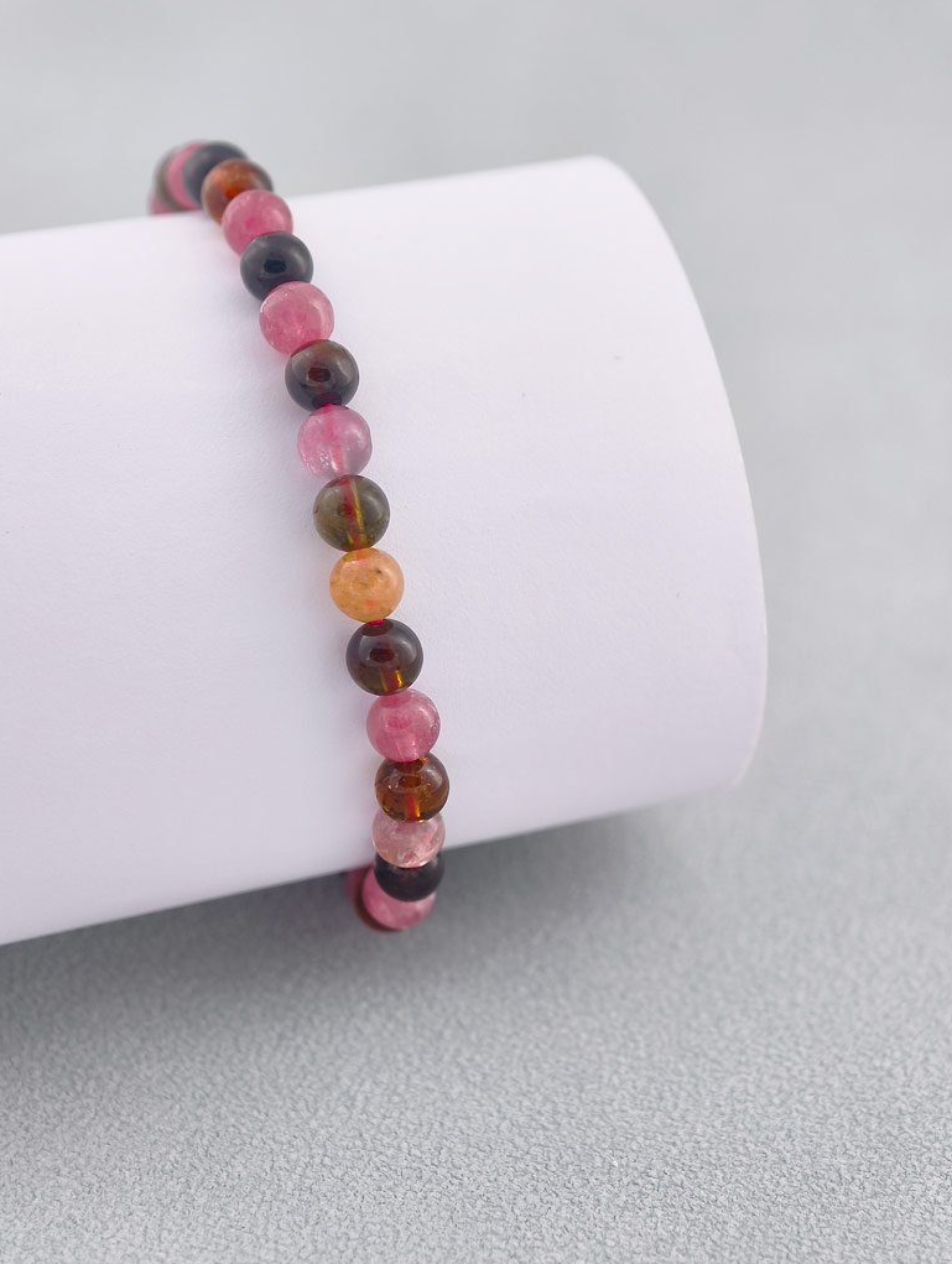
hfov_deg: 15.4
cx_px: 480
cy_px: 570
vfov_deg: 20.4
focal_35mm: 96
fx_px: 3511
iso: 125
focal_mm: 22.48
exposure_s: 1/160
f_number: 2.67
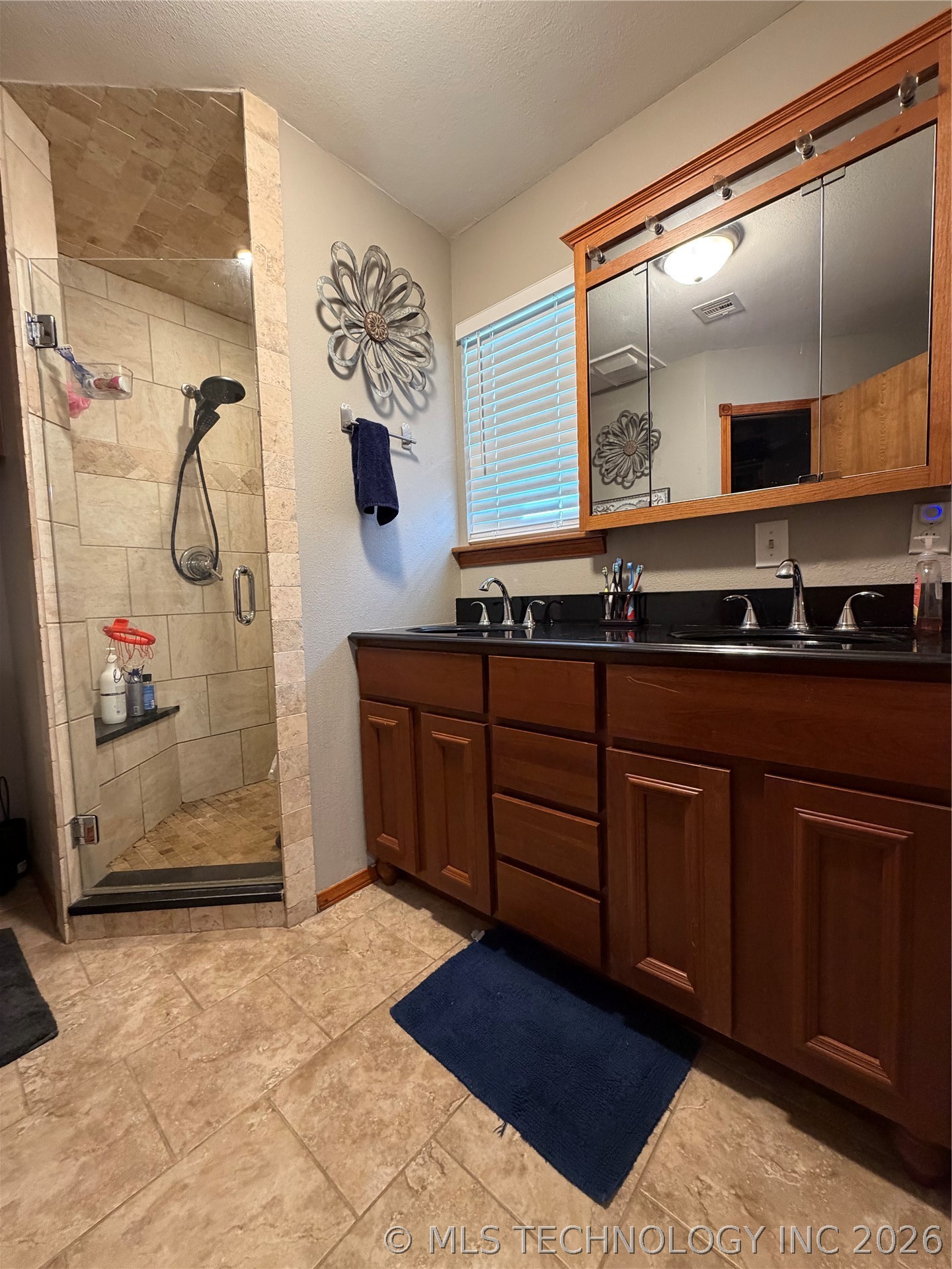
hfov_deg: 85.7
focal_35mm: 14
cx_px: 476
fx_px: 513
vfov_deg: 102.1
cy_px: 634
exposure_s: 1/60
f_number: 2.2
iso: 400
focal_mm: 2.22
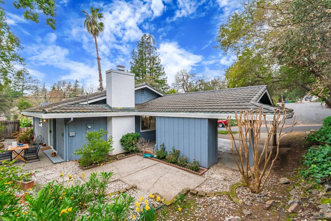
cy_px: 110
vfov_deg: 77.3
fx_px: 138
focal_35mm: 15
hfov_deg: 100.4
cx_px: 166
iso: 400
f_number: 5.6
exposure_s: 1/640
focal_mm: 10
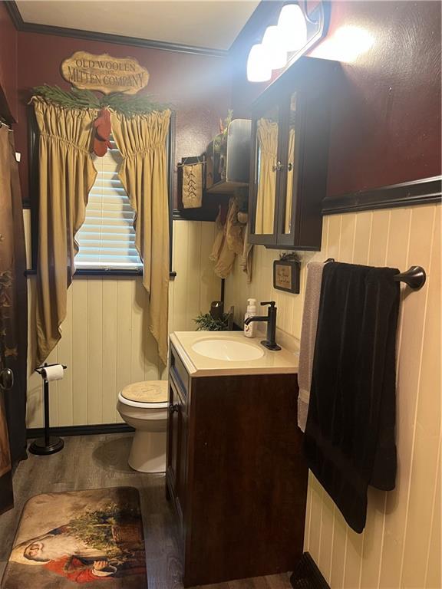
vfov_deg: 67.3
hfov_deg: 53.1
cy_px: 294
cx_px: 221
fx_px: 443
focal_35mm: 26
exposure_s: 1/60
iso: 400
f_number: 1.5
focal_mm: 5.7
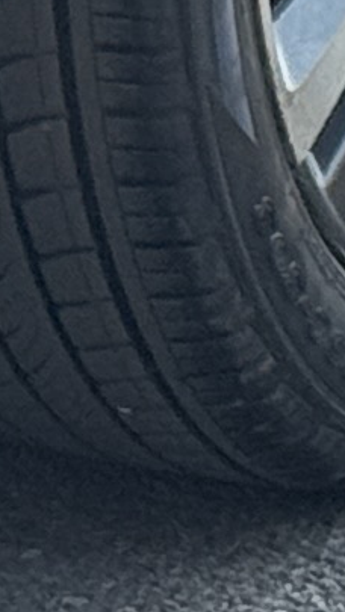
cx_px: -536
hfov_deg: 2.3
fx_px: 8452
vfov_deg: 4.0
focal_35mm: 520
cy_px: -1355
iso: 80
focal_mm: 6.76
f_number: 1.78
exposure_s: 1/1353
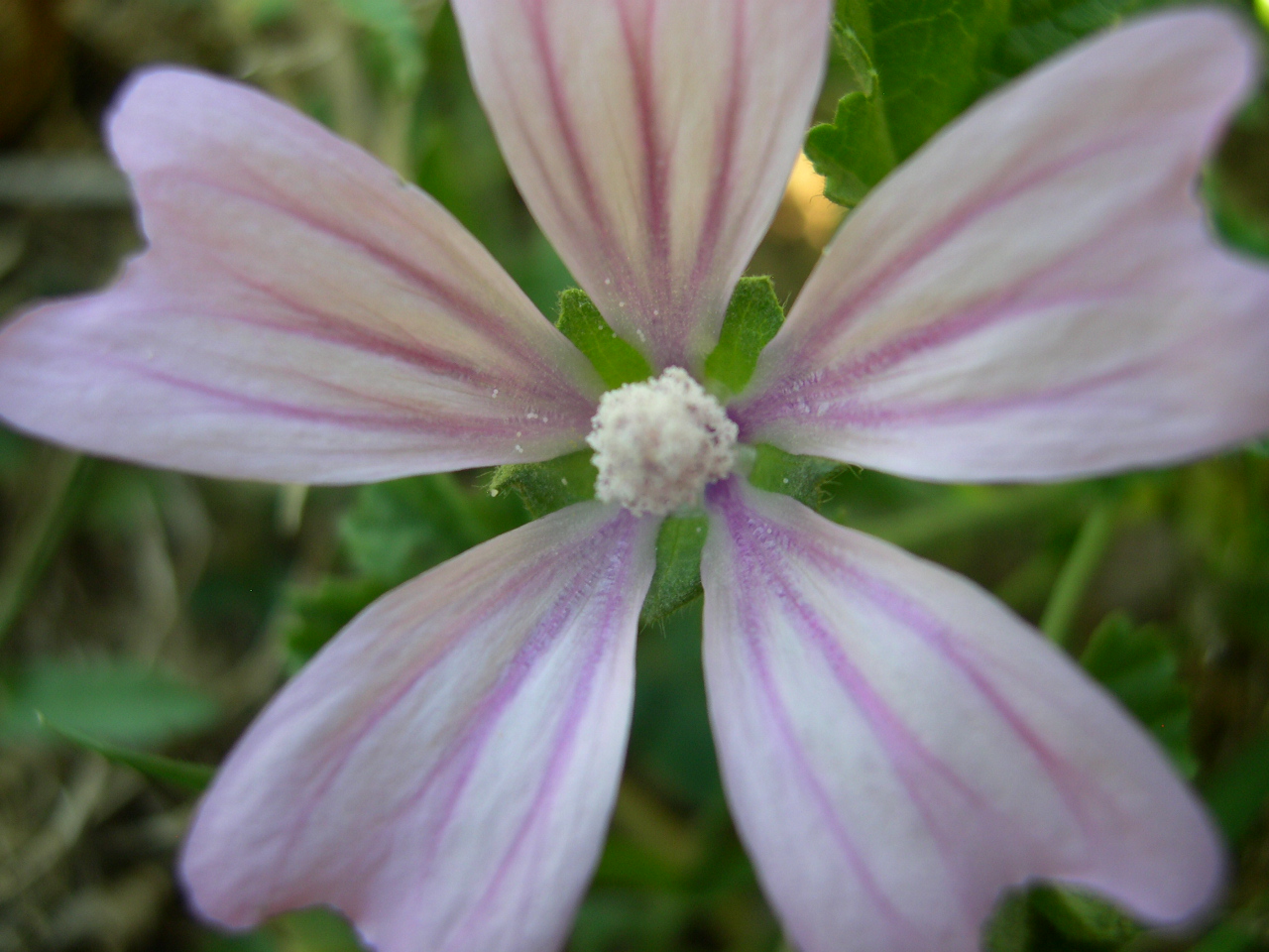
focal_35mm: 38
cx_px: 634
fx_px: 1393
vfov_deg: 37.7
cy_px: 476
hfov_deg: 49.0
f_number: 2.8
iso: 100
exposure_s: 1/112
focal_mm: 8
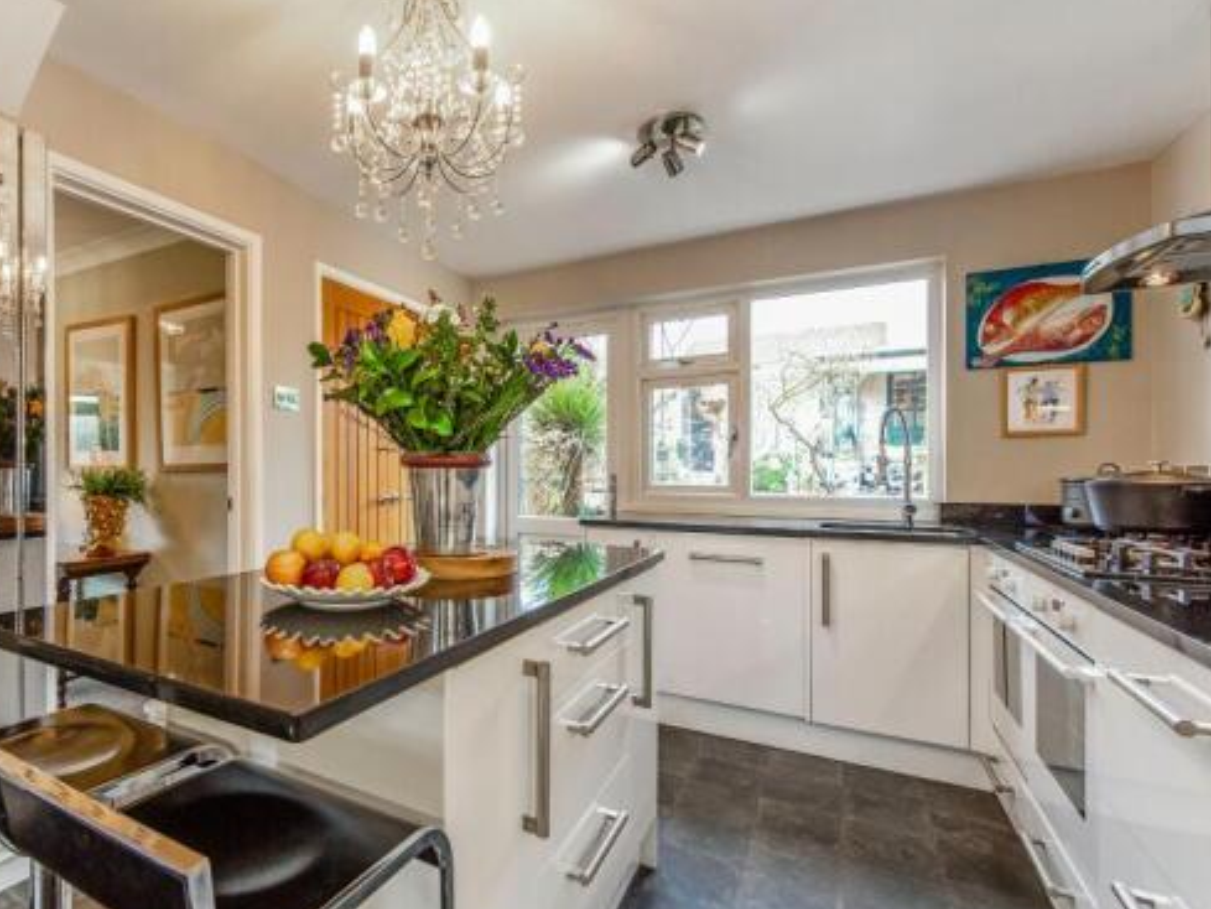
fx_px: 630
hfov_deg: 85.1
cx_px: 416
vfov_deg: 71.5
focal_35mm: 18
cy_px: 487
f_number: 7.1
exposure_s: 1/50
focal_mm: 14
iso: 400
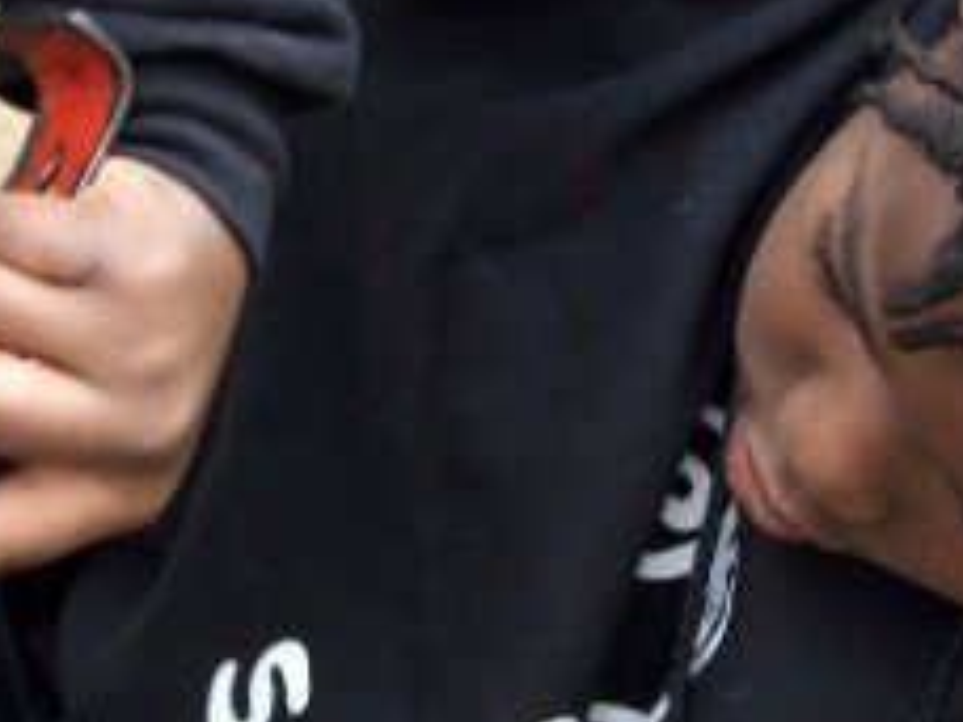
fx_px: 6552
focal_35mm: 236
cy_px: 557
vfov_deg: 6.3
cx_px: 515
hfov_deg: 8.4
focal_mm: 31
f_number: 5.6
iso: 200
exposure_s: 1/125
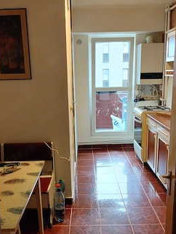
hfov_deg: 41.8
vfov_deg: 53.9
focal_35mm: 34
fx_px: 230
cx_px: 85
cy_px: 119
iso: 125
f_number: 1.8
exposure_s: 1/30
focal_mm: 4.22
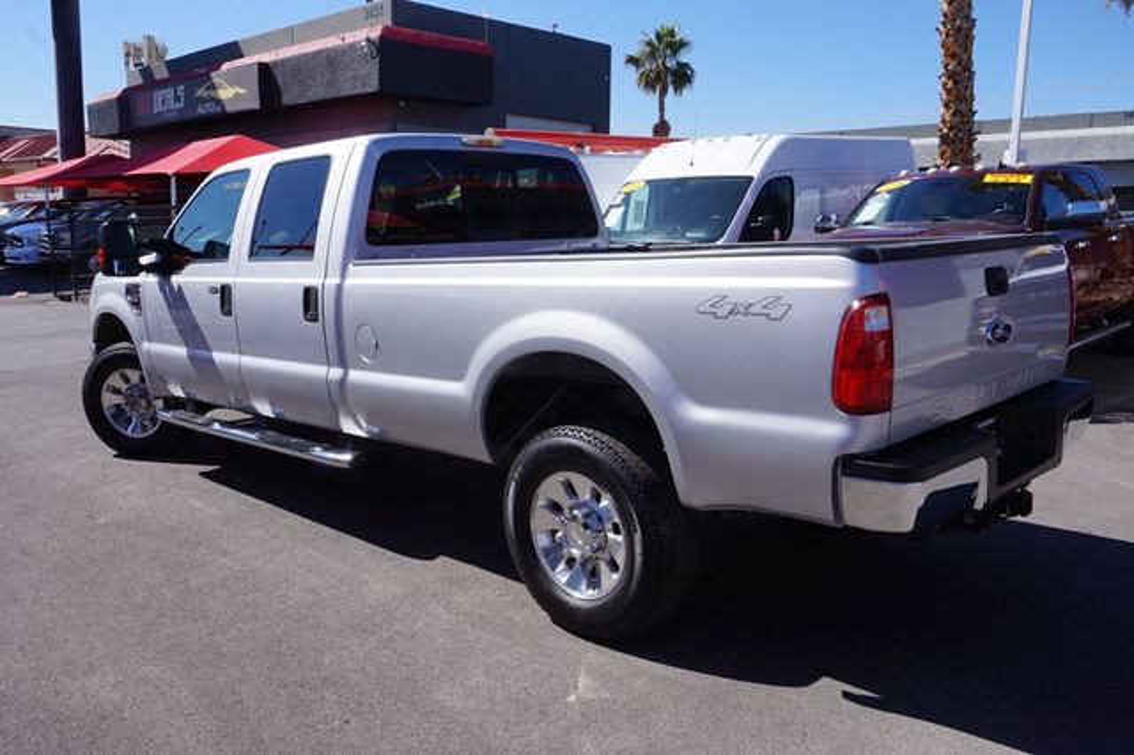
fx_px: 944
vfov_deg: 43.6
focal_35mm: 30
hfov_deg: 62.0
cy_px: 378
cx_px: 567
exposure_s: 1/80
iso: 100
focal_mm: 20
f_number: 14
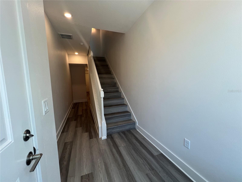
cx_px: 121
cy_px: 91
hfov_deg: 106.2
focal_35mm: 13
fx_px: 91
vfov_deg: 89.9
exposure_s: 1/120
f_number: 1.8
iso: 100
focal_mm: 1.57
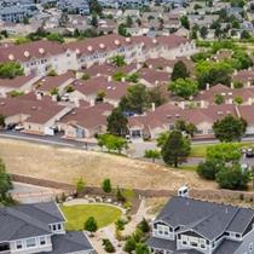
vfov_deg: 18.9
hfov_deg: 18.1
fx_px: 755
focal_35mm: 91
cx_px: 310
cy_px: 198
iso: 100
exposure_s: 1/1500
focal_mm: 8.4
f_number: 2.8
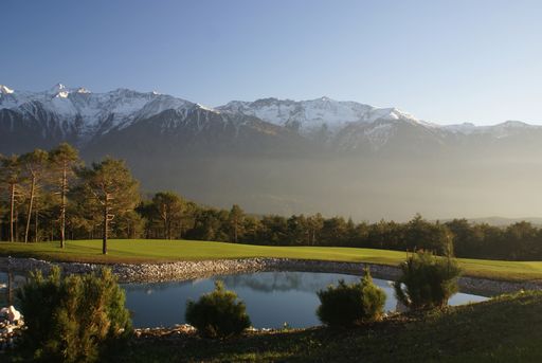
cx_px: 271
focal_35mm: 33
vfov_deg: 40.1
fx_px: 498
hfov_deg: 57.2
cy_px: 182
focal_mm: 22
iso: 100
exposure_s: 1/60
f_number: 5.6
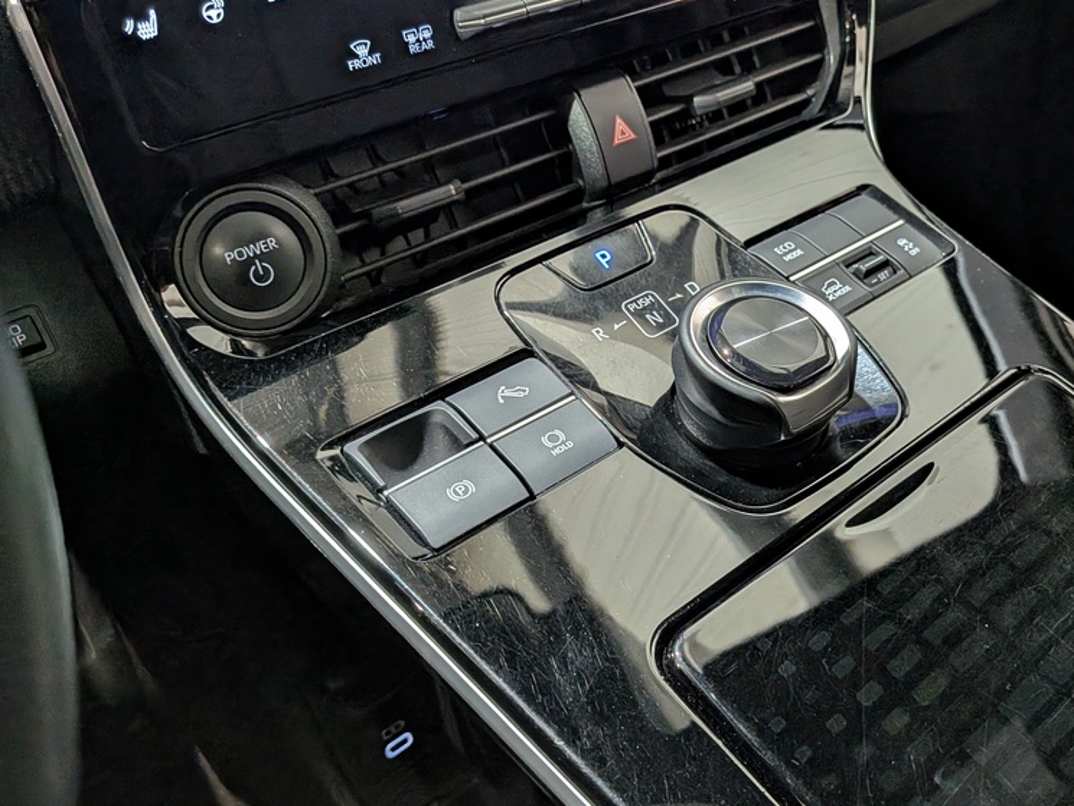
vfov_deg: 42.8
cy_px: 345
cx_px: 719
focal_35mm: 33
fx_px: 1024
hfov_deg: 54.2
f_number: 1.7
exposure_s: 1/120
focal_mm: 4.53
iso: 498
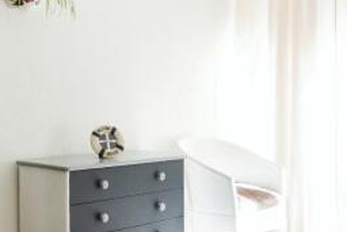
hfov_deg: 31.1
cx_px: 233
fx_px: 617
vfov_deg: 21.2
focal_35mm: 64
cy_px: 85
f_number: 9
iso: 800
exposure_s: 1/40
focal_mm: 16
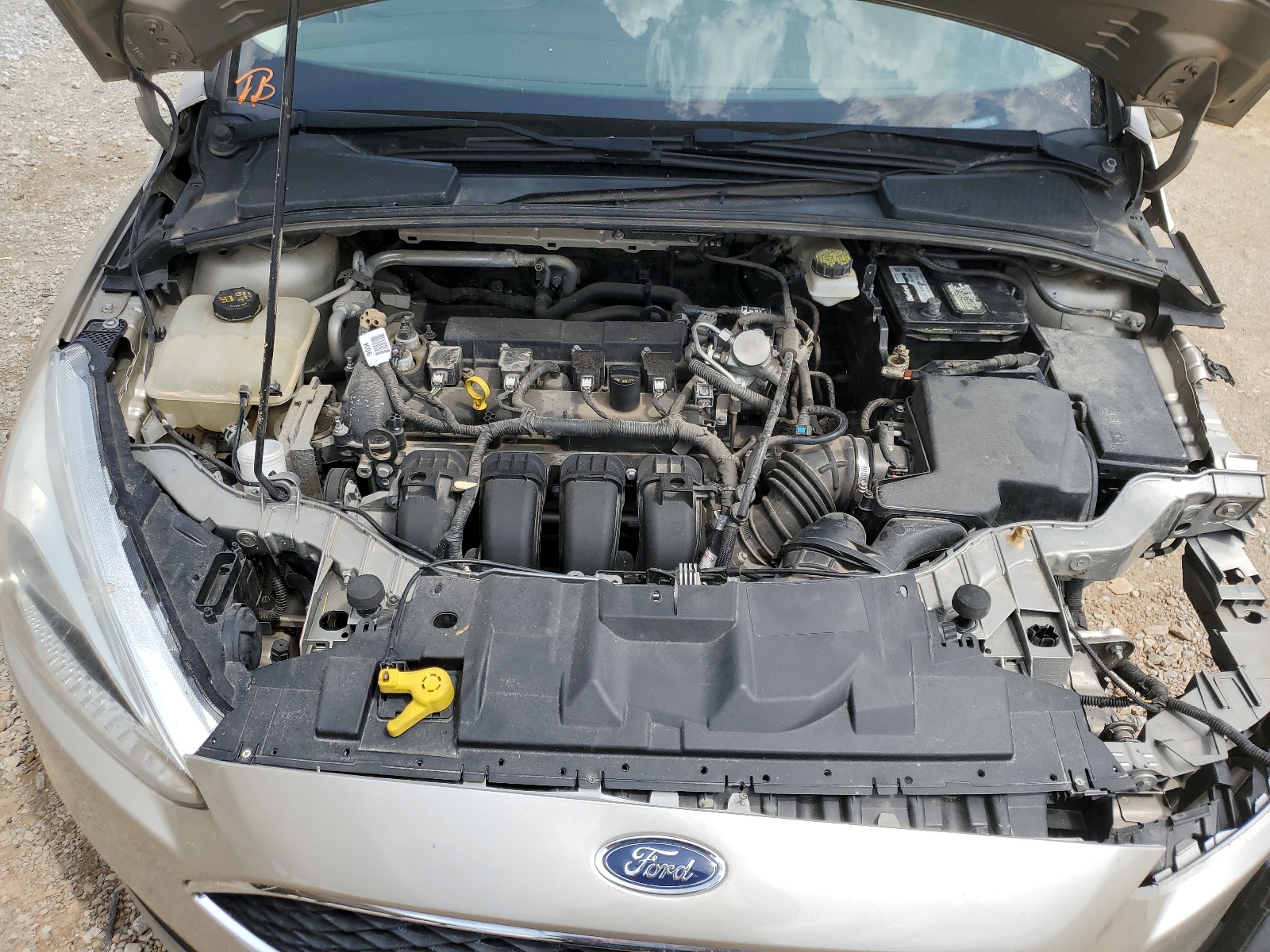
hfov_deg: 67.3
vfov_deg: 53.1
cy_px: 476
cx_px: 635
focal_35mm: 26
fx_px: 954
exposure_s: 1/1667
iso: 50
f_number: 1.5
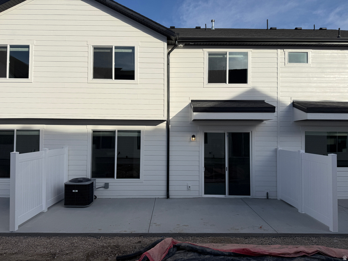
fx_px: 241
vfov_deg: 56.8
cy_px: 130
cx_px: 174
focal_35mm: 24
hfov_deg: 71.6
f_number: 1.78
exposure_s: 1/7353
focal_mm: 6.76
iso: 80
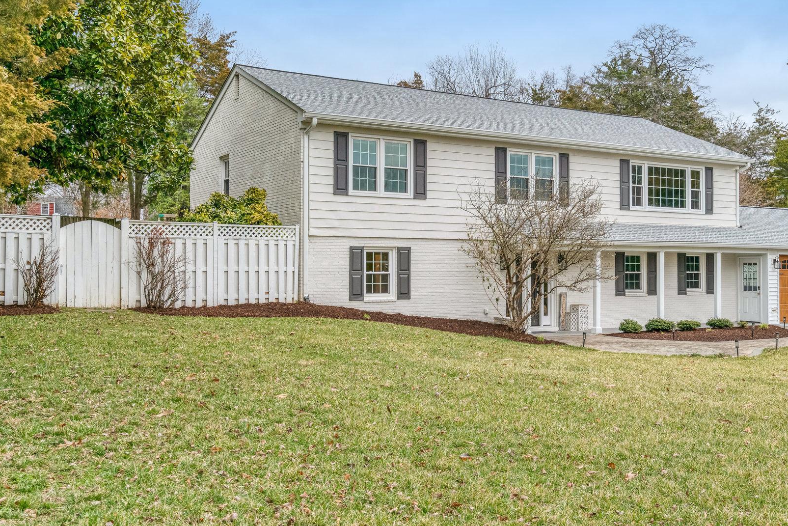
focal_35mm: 37
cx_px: 441
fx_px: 810
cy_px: 249
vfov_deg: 36.0
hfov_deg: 51.8
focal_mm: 29
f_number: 8
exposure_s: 1/1250
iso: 1250
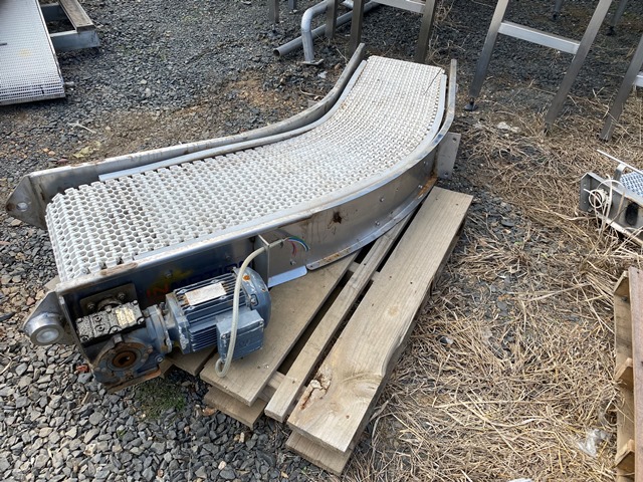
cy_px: 241
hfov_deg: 67.3
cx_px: 322
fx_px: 483
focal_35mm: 26
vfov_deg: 53.1
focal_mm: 4.25
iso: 32
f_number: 1.8
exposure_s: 1/1103
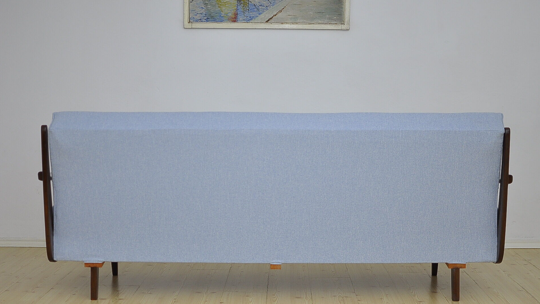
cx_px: 270
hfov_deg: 37.5
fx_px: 795
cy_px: 170
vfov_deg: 21.6
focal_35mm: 56
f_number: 1.8
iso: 400
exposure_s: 1/160
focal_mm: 35
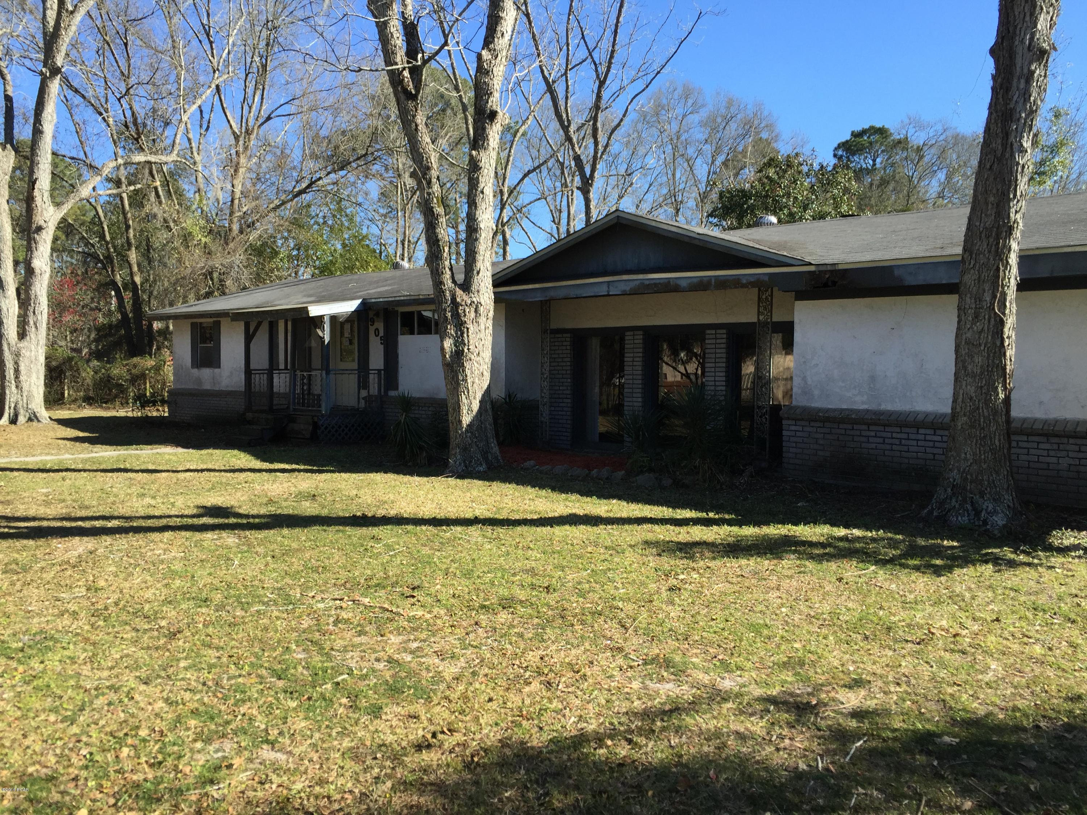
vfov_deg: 48.2
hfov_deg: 61.7
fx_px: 911
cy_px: 408
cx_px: 544
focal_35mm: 29
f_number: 2.2
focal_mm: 4.15
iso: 32
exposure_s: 1/842
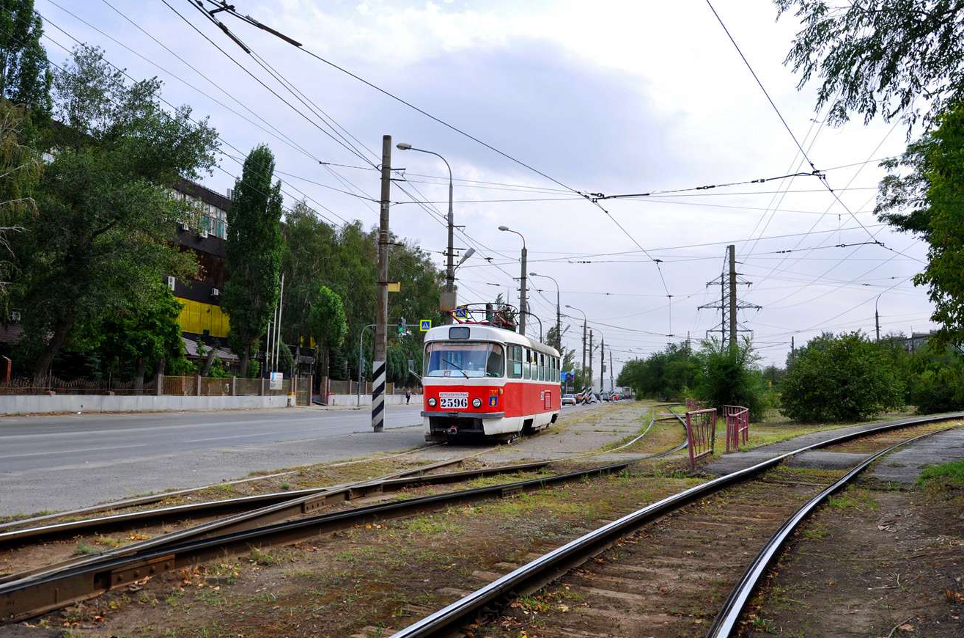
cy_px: 304
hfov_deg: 56.6
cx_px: 480
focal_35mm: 34
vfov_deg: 39.2
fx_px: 896
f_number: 7.1
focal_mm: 21
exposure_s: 1/400
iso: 200
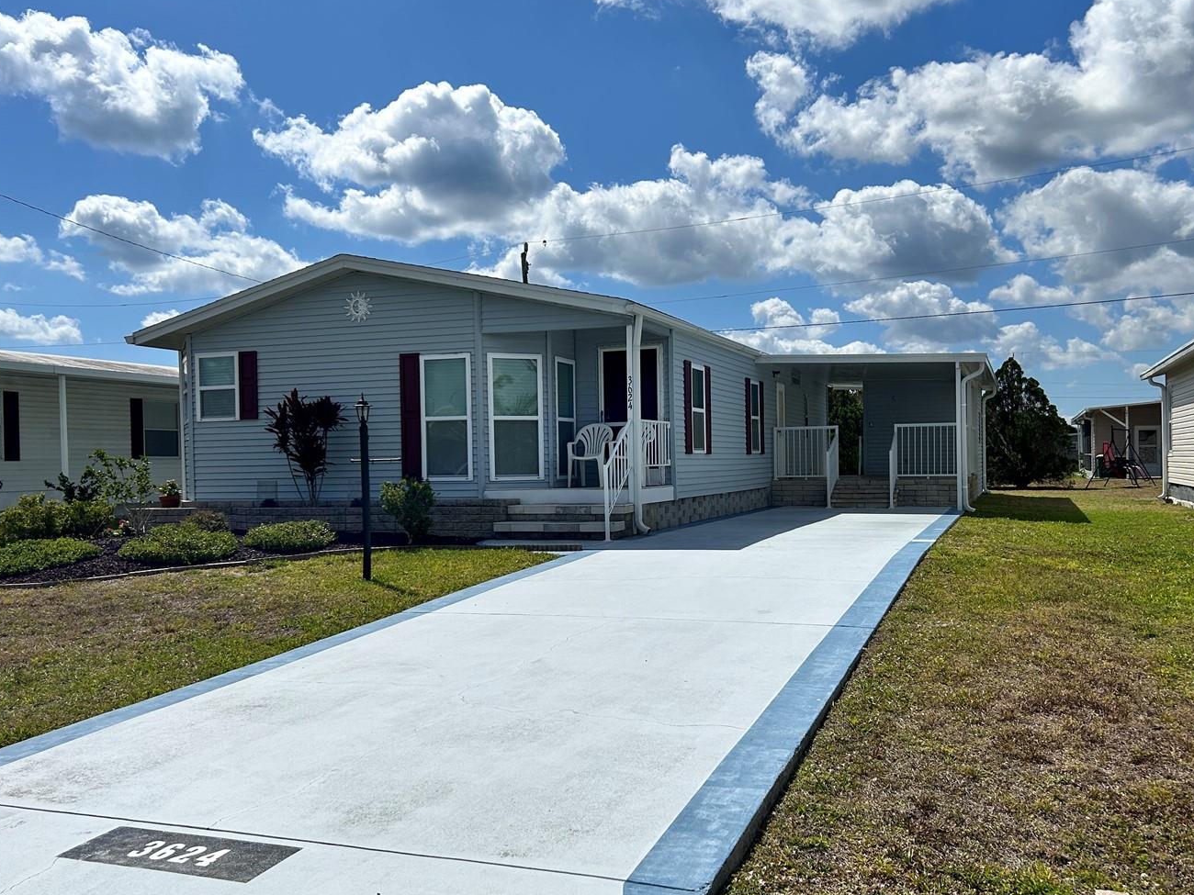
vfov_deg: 44.1
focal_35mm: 32
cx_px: 603
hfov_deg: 56.8
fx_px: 1104
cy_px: 484
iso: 50
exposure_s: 1/12658
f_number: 1.5
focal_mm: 5.7
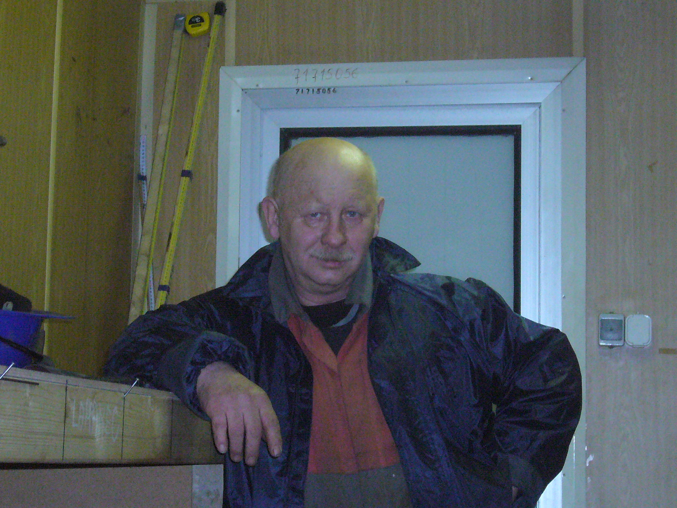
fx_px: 1975
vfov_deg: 14.6
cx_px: 338
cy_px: 254
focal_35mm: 101
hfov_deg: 19.4
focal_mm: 12.2
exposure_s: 1/30
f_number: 4.1
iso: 400
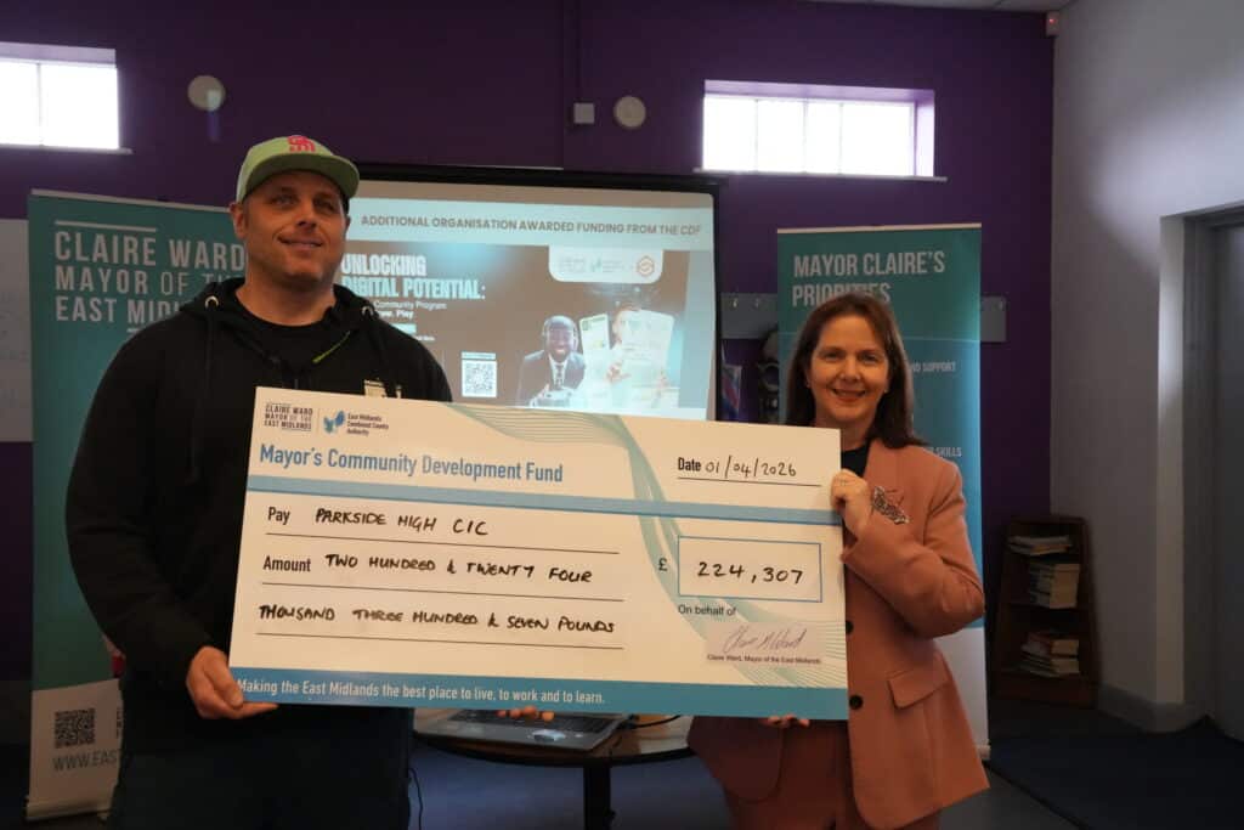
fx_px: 1313
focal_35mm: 38
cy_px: 415
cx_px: 622
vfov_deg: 35.1
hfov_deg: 50.7
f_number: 14
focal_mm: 38
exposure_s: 1/30
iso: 12800
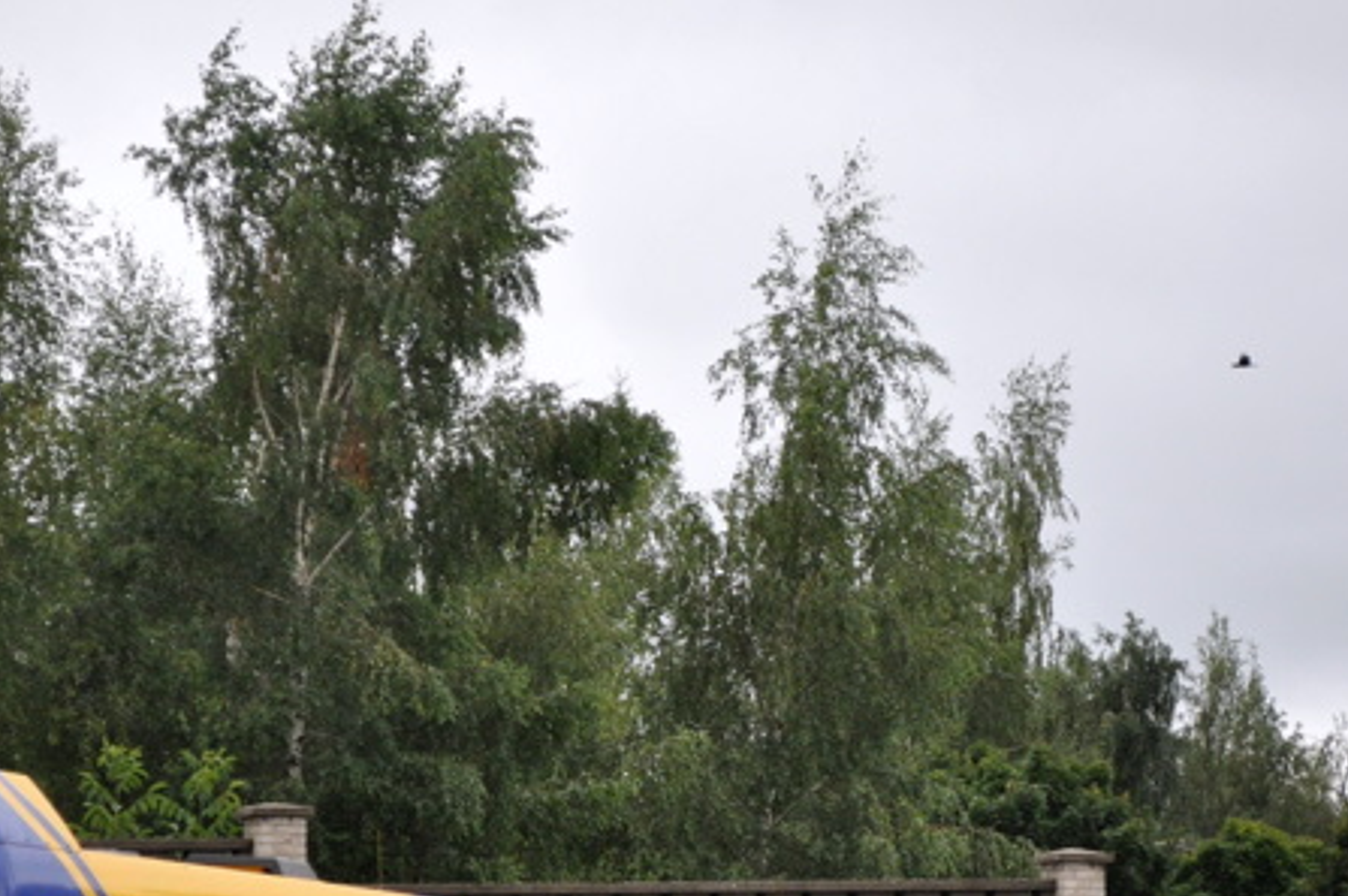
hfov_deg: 12.4
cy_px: 778
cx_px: 624
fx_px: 6209
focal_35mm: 166
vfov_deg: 8.2
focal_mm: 55
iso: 800
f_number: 5.6
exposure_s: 1/1000
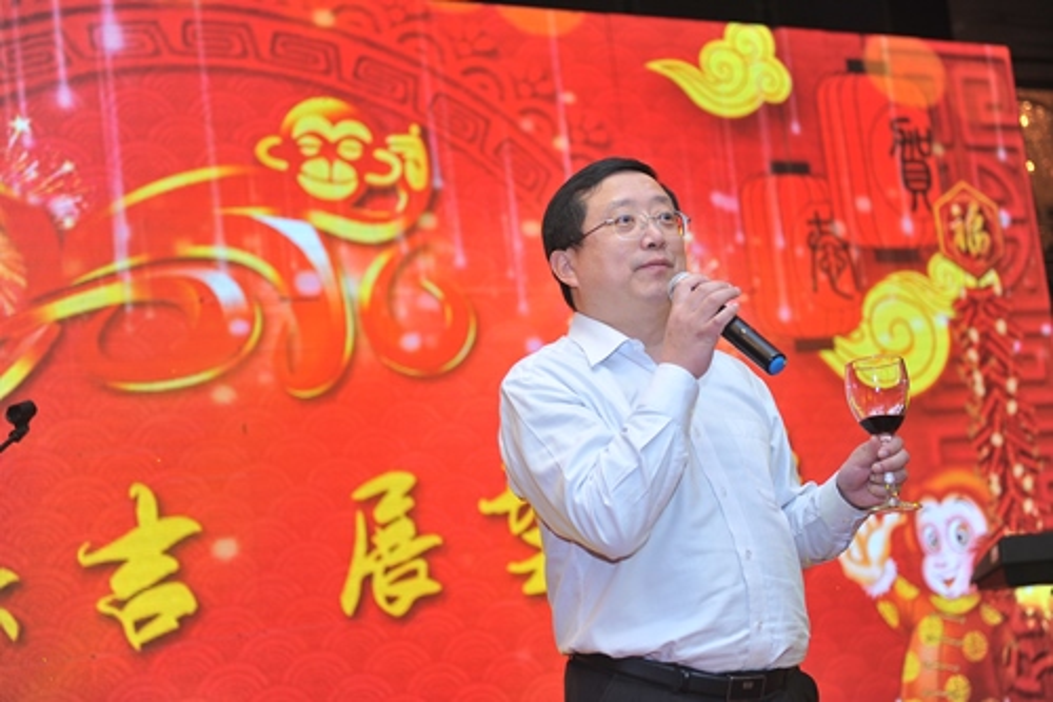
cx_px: 526
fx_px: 1754
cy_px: 351
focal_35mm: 60
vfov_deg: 22.6
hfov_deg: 33.4
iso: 640
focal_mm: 60
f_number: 2.8
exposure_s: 1/250
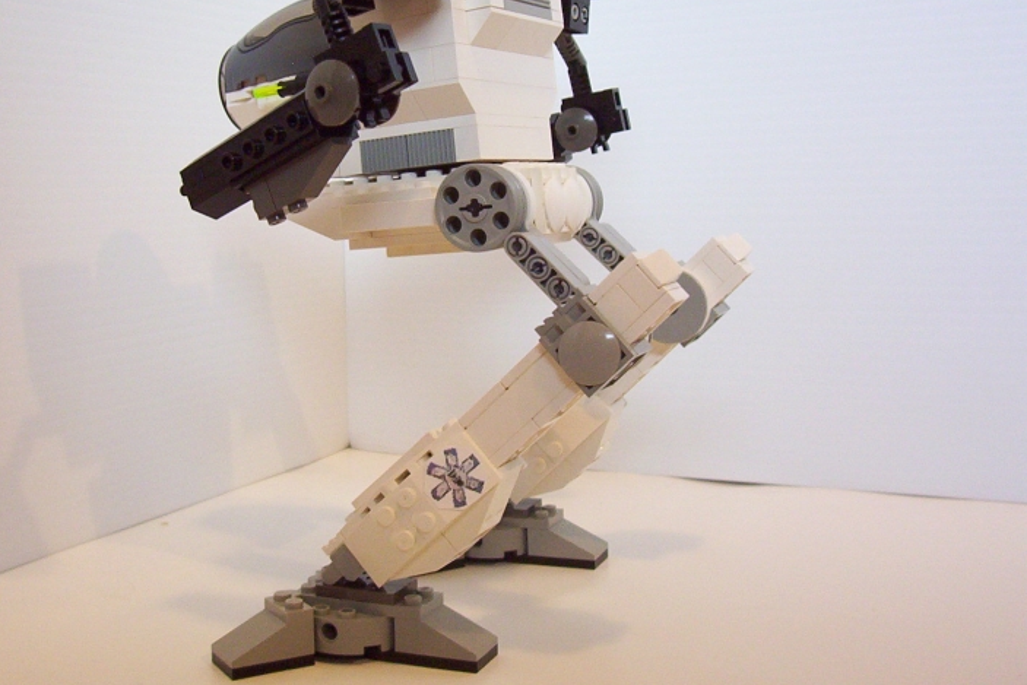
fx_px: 1455
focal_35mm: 51
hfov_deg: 38.8
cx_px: 448
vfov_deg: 26.4
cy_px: 270
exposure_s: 1/19.1
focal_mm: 5.77
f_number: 2.73
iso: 200
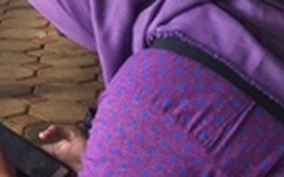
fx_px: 967
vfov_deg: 9.7
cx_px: -189
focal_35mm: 125
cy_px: -193
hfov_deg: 15.0
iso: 32
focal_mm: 4.15
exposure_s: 1/50
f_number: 2.2
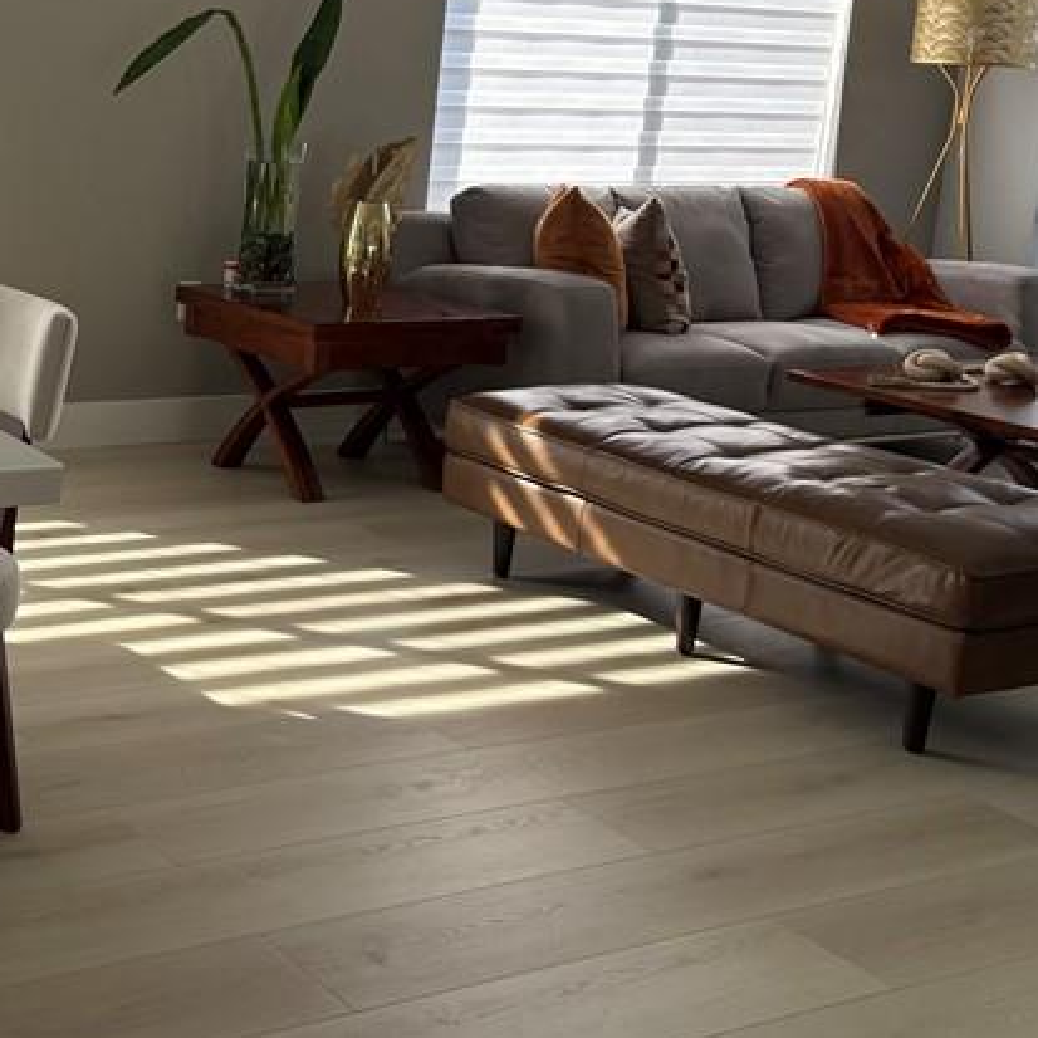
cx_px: 80
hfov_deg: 28.7
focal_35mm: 57
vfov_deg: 29.9
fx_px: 1934
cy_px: 364
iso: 64
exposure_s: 1/243
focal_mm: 5.96
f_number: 1.6
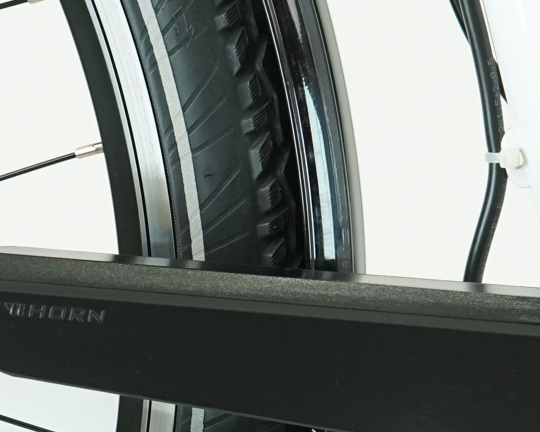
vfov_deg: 10.0
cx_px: 217
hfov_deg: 12.6
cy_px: 407
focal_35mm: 153
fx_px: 2445
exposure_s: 1/200
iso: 1600
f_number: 5.6
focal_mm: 36
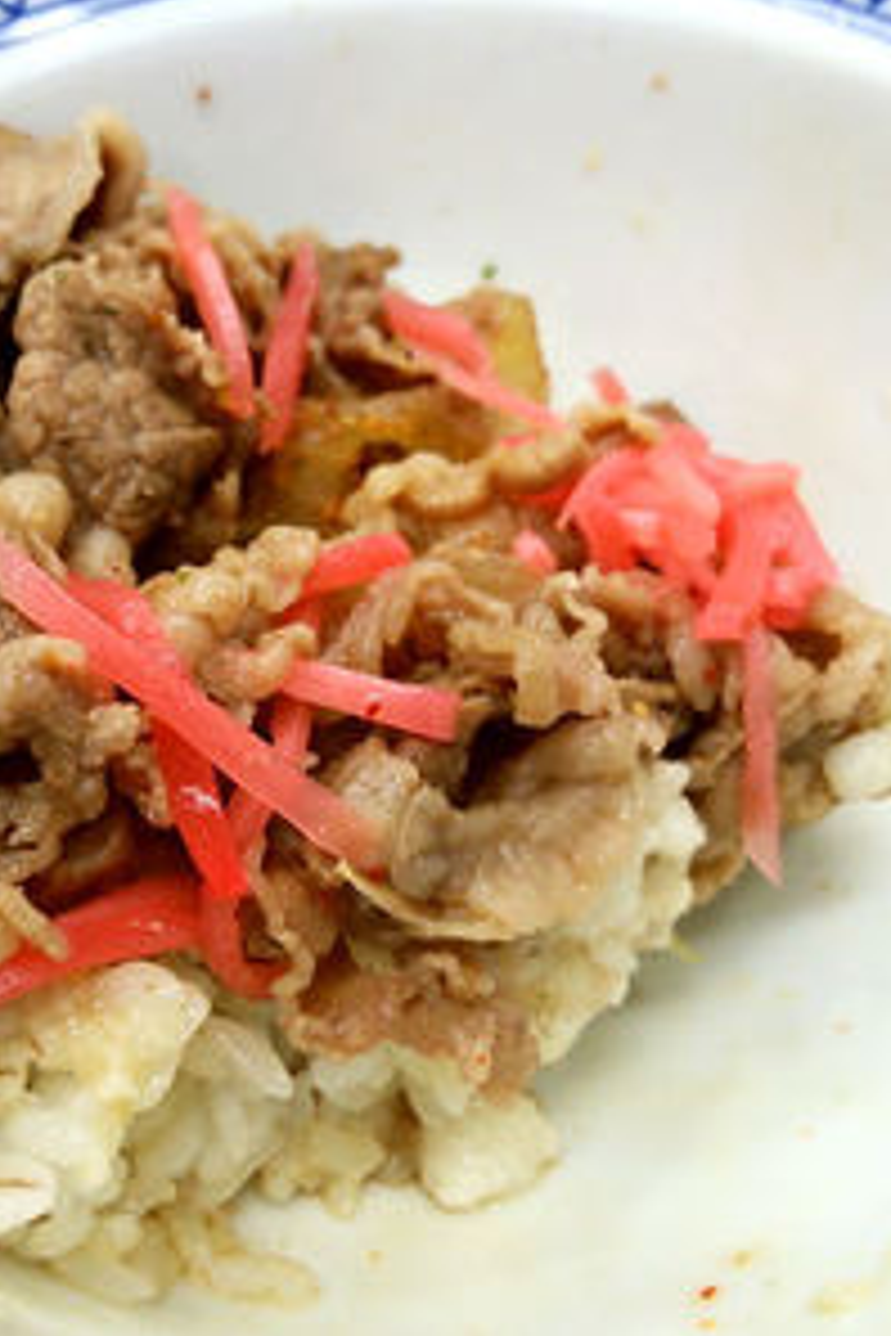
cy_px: 666
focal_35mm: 42
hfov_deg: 31.6
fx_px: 1559
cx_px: 284
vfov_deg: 46.4
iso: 80
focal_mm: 4.06
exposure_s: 1/51
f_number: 1.94
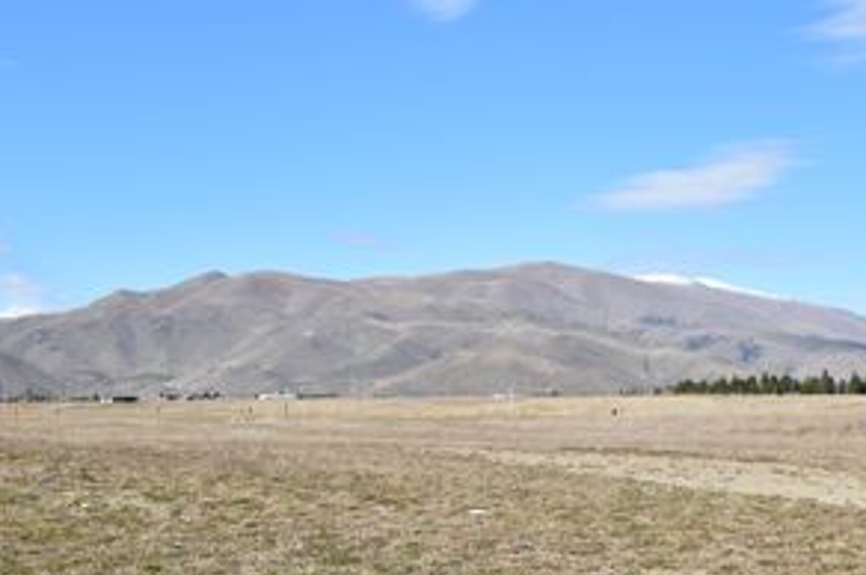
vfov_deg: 23.3
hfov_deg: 34.3
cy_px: 369
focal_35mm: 58
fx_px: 1394
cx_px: 311
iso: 200
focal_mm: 24
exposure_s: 1/400
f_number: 10
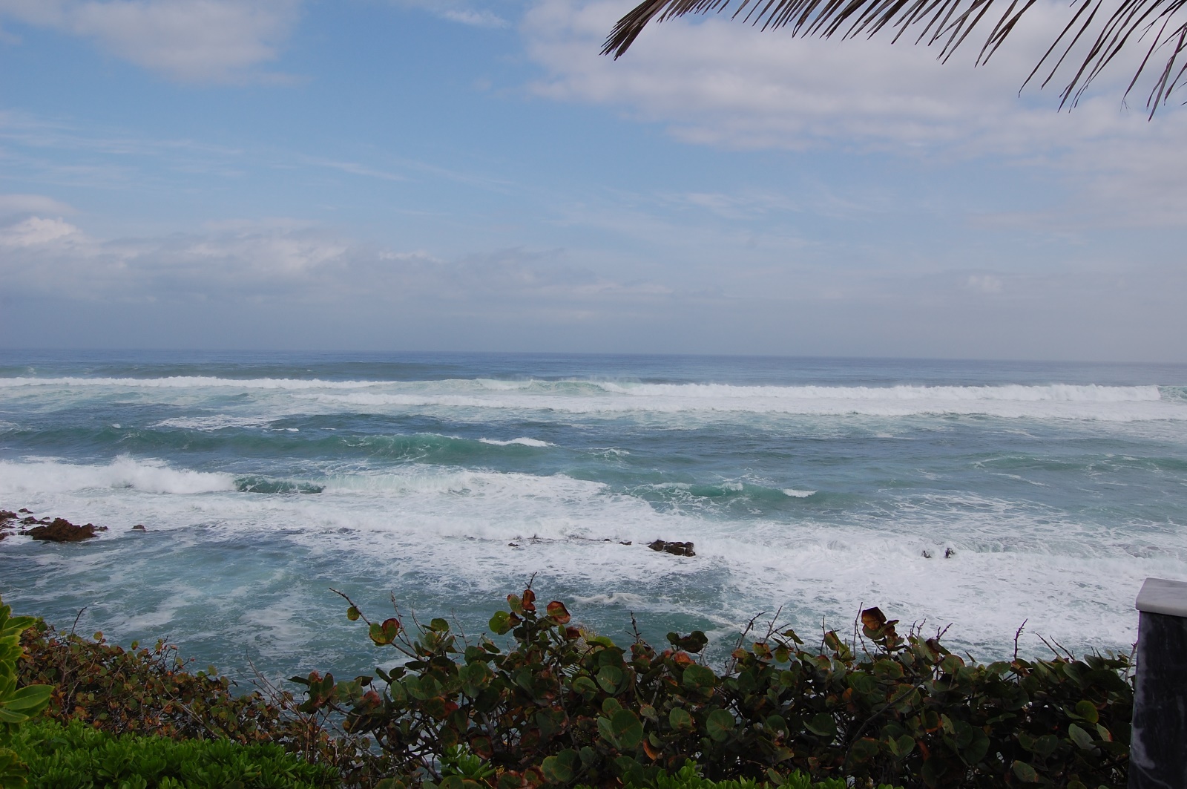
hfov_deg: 67.4
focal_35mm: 27
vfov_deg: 47.8
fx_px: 889
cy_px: 394
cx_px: 594
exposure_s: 1/400
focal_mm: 18
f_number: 11
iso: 200
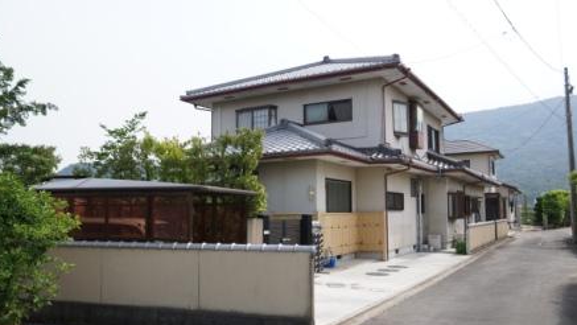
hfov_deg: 66.1
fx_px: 444
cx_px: 288
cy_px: 176
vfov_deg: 40.2
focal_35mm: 29
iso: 500
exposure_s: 1/5000
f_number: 2.8
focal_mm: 18
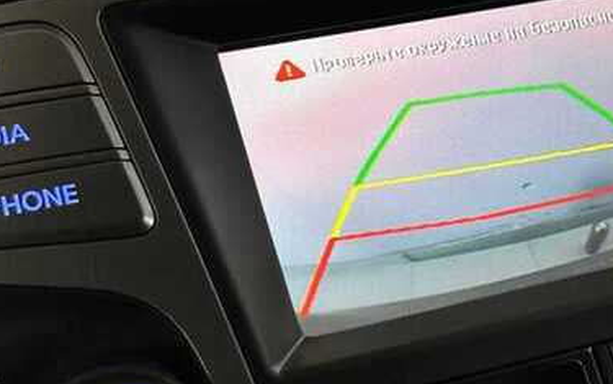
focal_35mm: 122
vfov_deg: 10.7
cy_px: 257
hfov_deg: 16.9
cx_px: 518
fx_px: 2040
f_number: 1.78
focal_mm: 6.86
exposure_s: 1/100
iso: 80
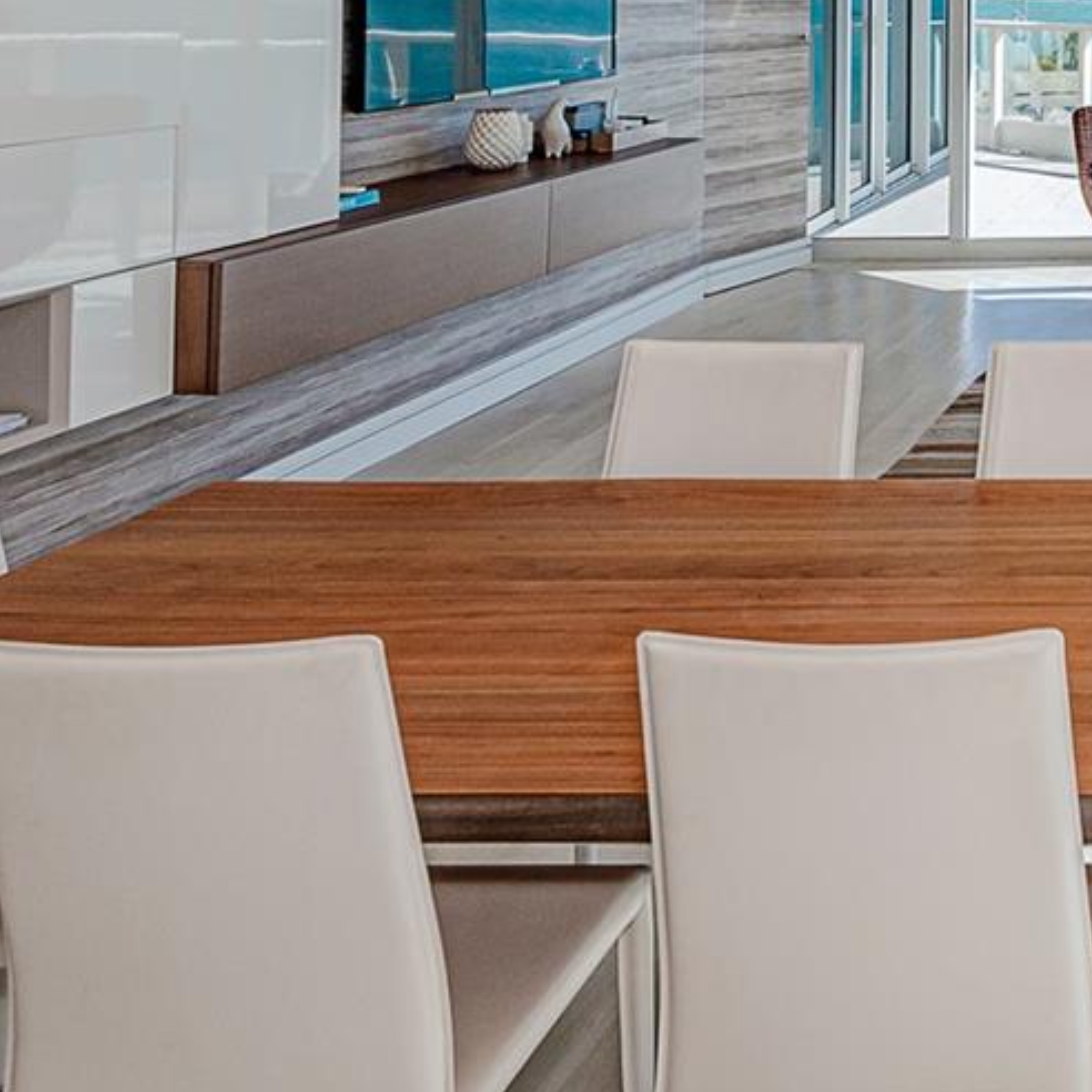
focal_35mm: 47
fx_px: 1677
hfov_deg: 29.2
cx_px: 1418
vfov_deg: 32.8
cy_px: -27
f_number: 8
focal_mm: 17
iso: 400
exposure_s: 1/200
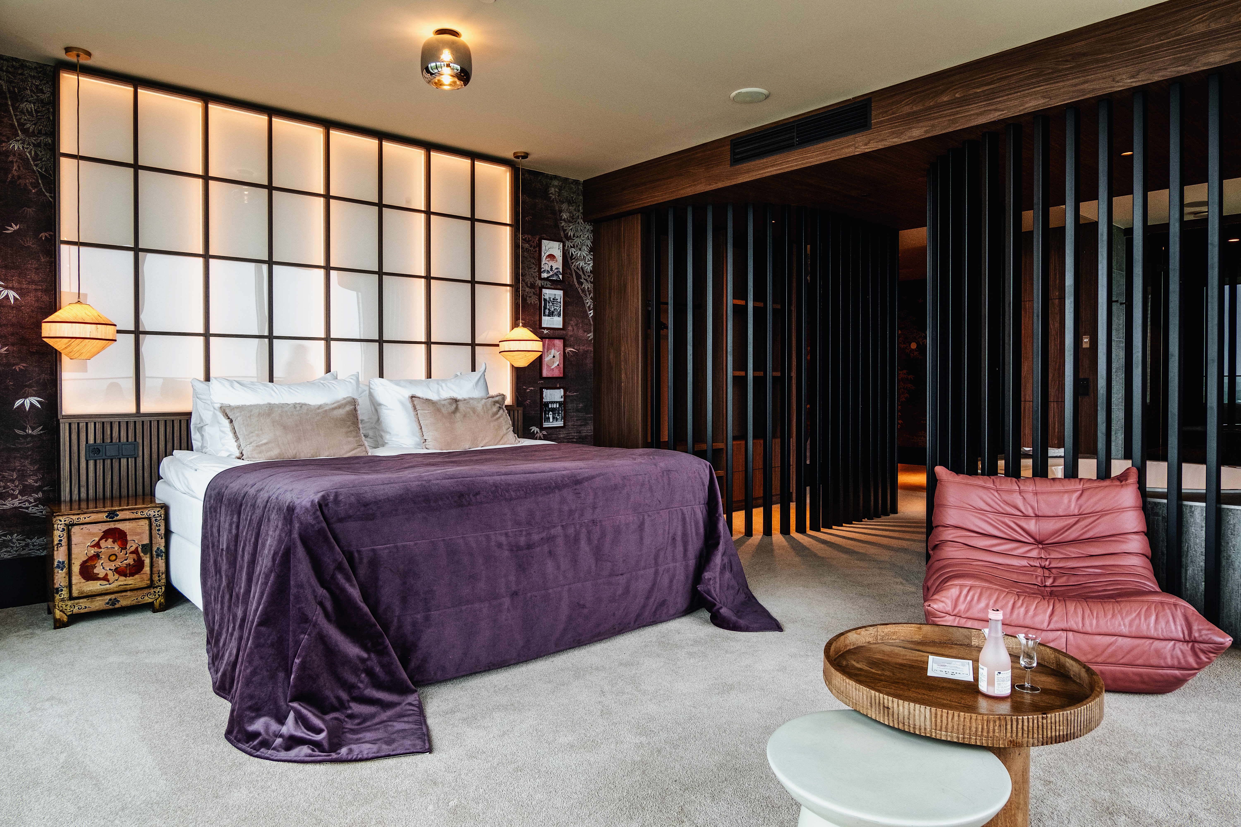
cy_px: 414
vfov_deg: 55.1
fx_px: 793
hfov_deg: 76.1
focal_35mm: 23
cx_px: 620
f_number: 9
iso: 320
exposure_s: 1/8
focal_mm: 15
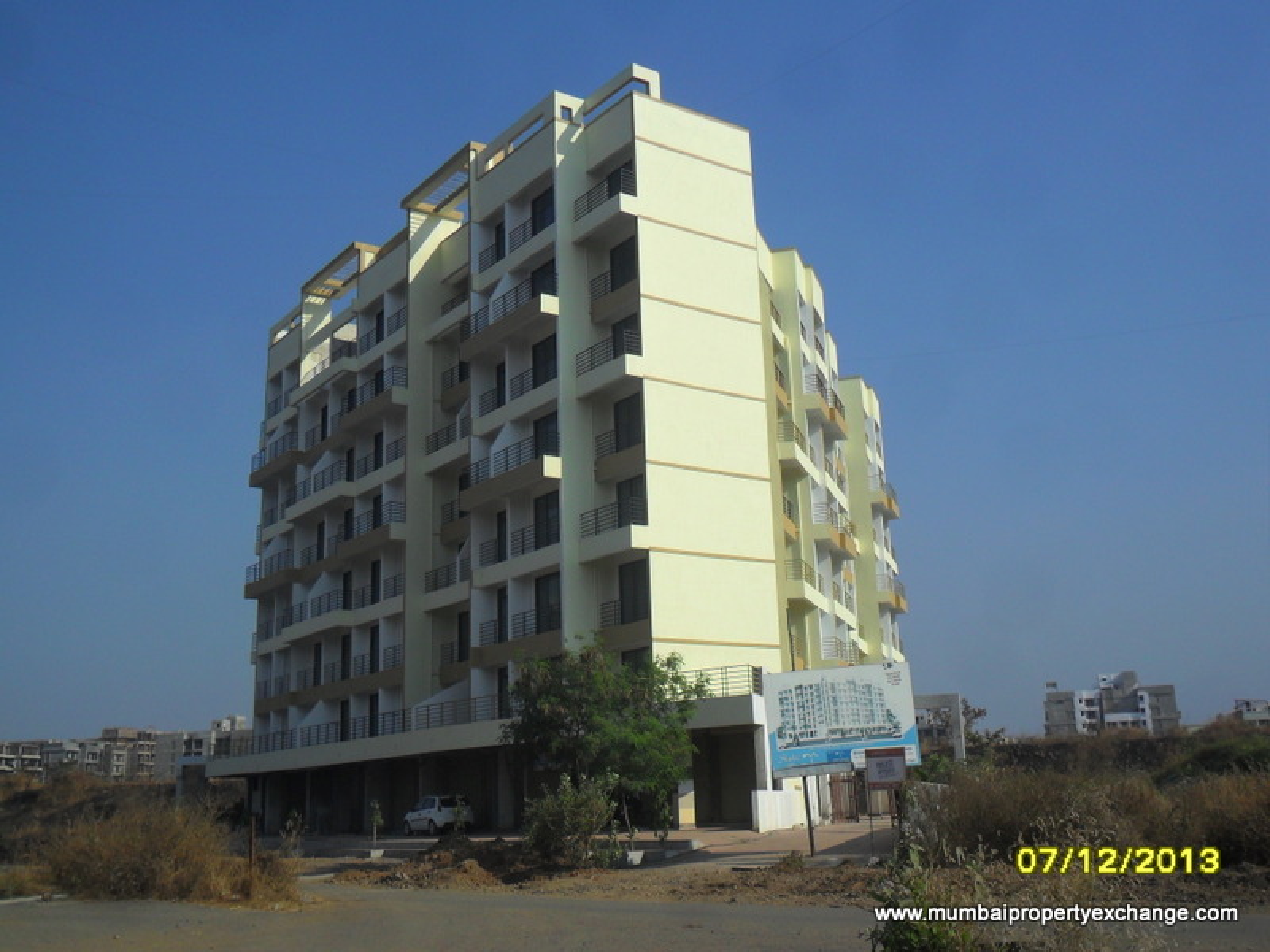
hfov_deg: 50.1
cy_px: 476
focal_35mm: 37
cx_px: 635
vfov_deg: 38.7
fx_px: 1357
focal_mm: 6.6
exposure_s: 1/250
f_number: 10.1
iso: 100
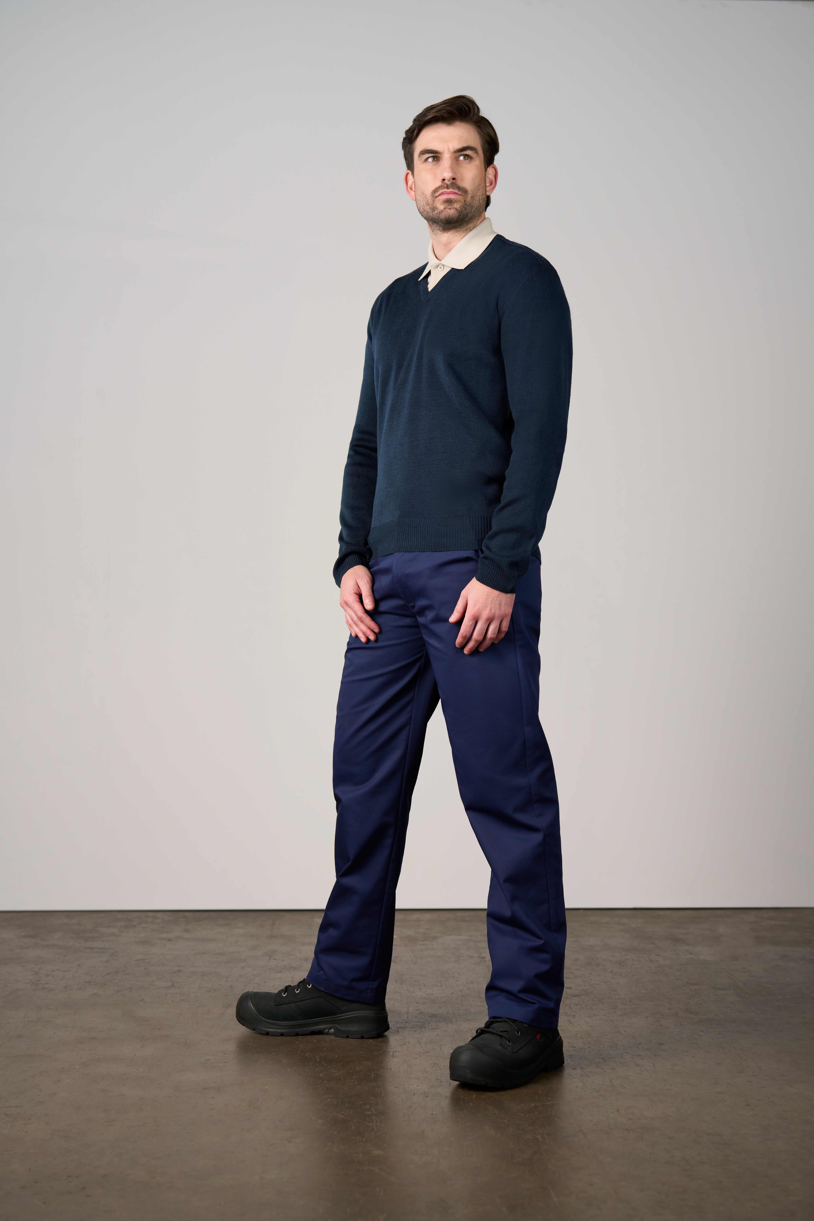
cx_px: 407
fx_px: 1696
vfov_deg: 39.6
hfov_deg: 27.0
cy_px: 610
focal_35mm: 50
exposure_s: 1/160
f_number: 3.5
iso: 500
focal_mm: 50
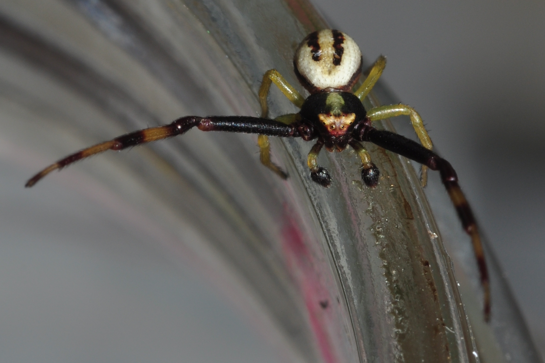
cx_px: 272
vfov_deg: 15.2
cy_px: 182
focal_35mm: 90
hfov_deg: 22.6
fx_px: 1363
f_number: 25
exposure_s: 1/60
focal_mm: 60
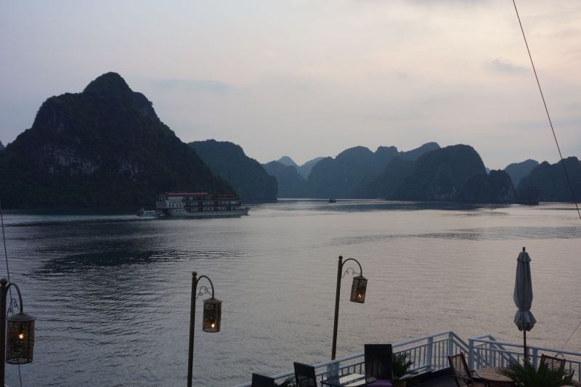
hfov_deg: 45.4
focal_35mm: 43
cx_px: 290
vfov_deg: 31.2
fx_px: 694
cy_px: 194
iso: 125
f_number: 5
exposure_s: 1/100
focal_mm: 15.82
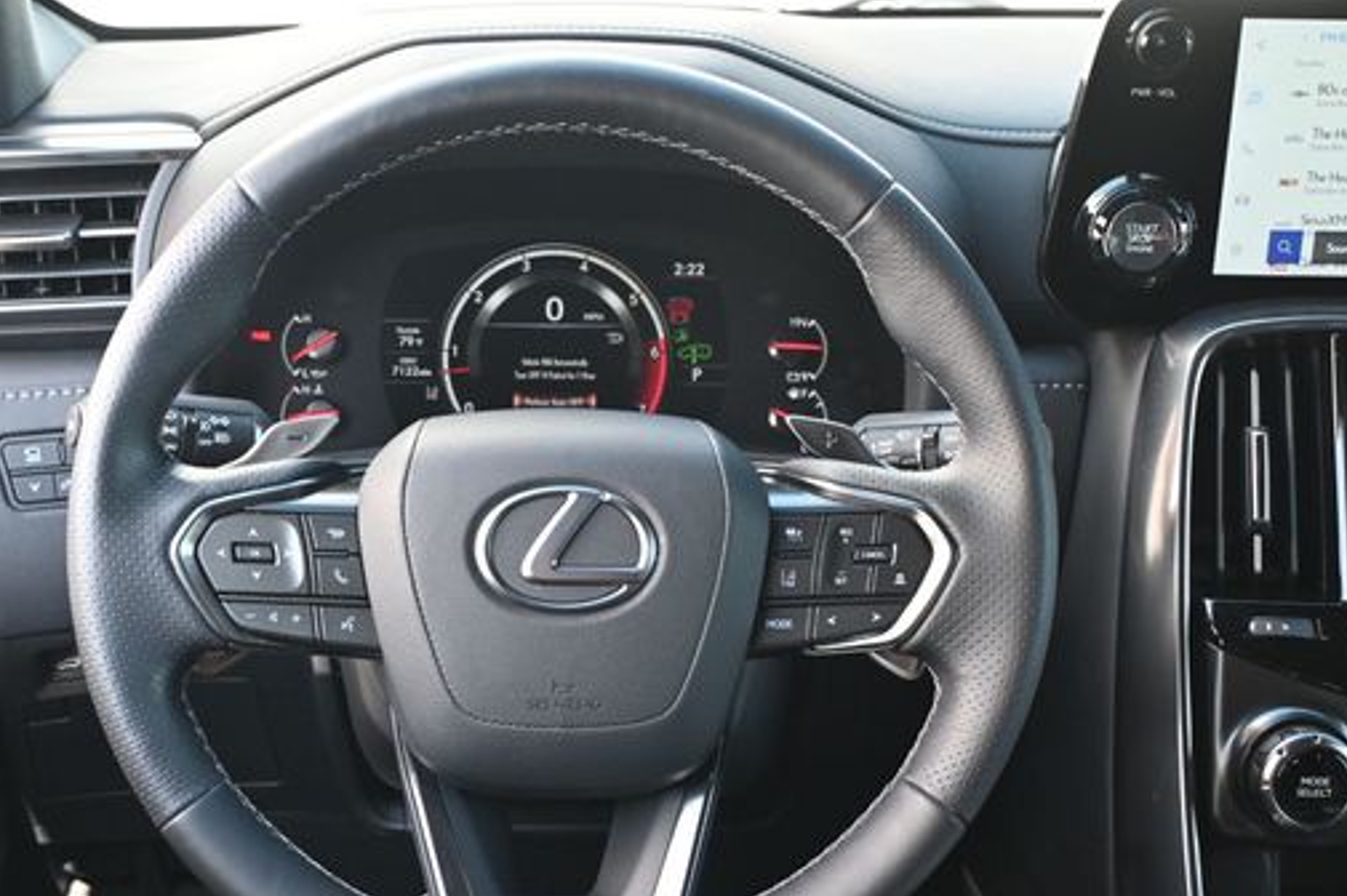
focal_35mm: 52
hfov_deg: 37.9
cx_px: 555
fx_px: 1956
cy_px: 547
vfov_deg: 25.7
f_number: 4.5
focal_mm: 27.5
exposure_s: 1/125
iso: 900
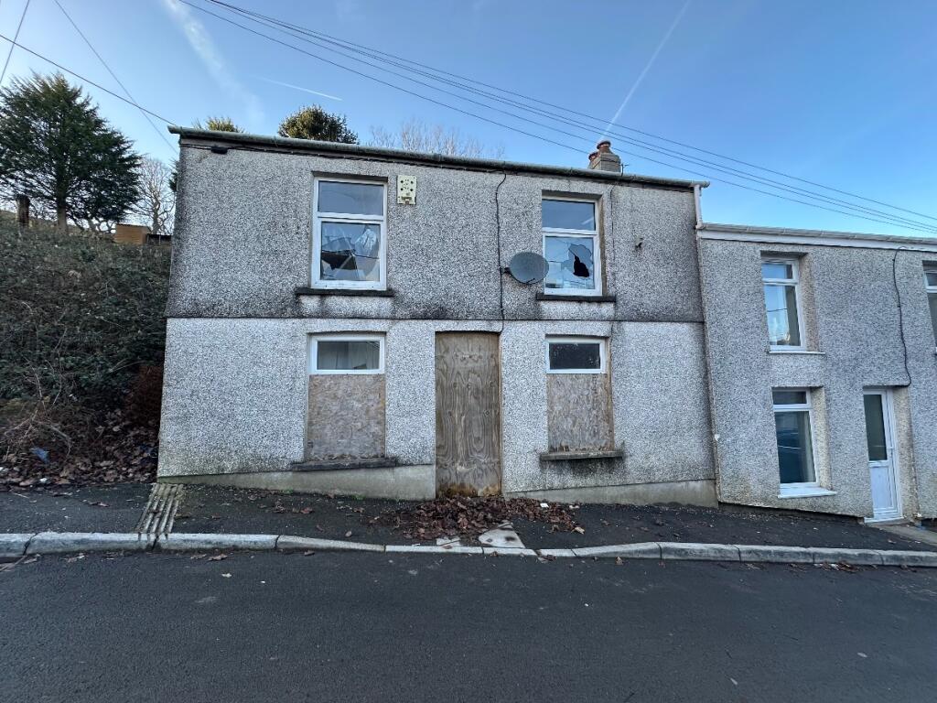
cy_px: 352
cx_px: 468
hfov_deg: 102.1
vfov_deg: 85.7
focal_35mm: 14
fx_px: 379
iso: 40
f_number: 2.2
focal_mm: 2.22
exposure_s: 1/192
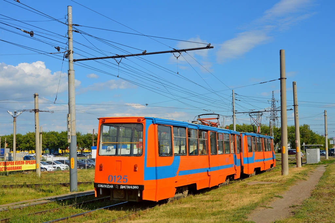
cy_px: 112
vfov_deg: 29.8
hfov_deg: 43.6
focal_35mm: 45
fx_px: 418
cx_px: 168
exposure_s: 1/320
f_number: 9
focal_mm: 30
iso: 100
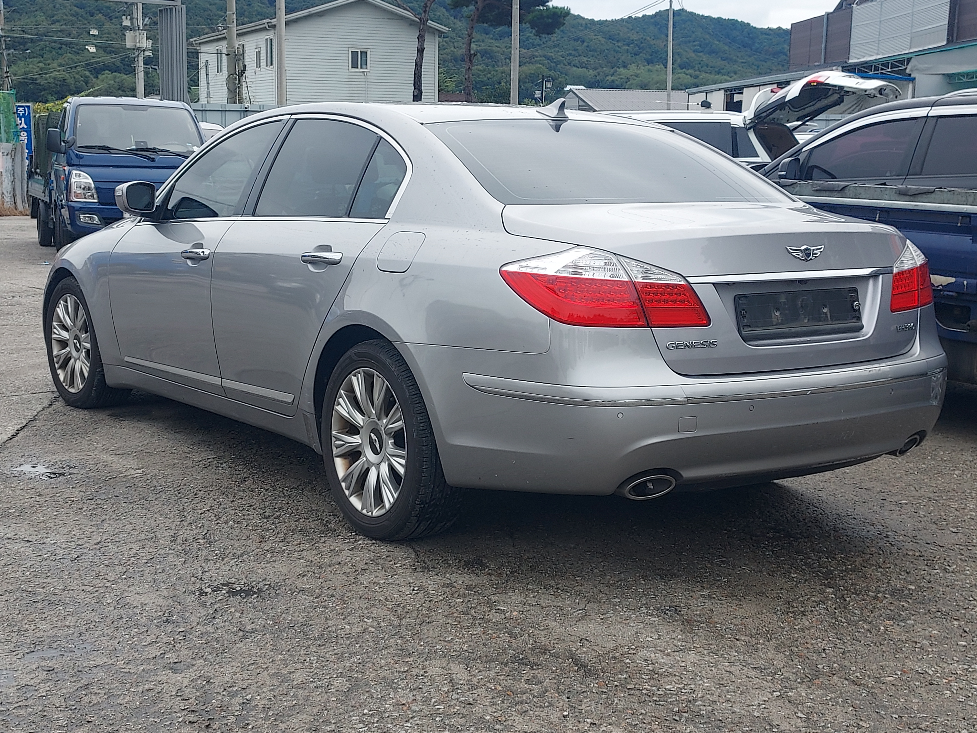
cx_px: 488
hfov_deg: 71.6
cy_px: 366
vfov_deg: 56.8
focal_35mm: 24
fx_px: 677
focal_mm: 4.6
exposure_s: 1/574
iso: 40
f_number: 1.8
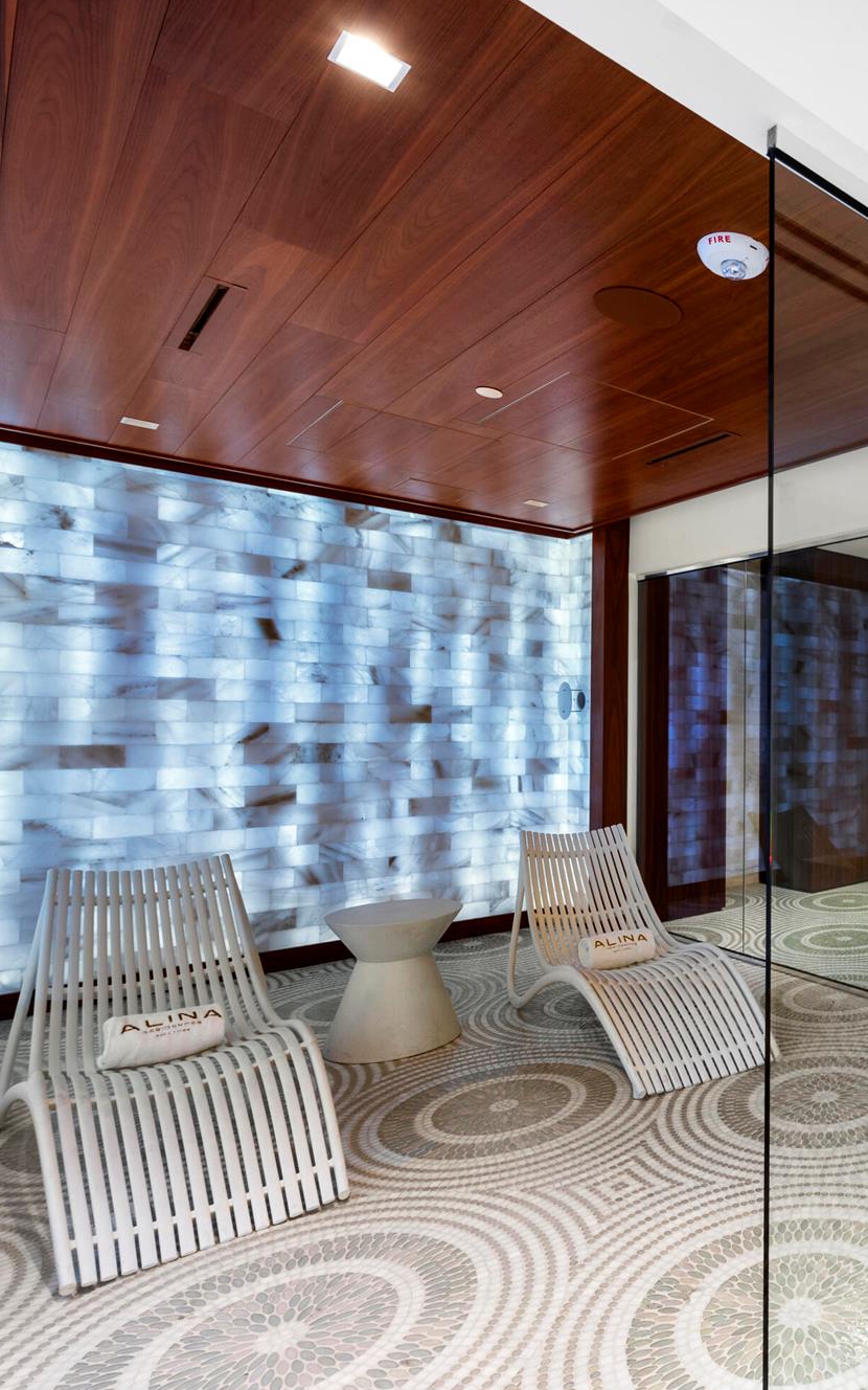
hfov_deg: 43.6
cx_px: 937
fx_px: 833
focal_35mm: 22
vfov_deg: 79.6
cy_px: 709
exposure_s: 1/2
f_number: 8
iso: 320
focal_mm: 14
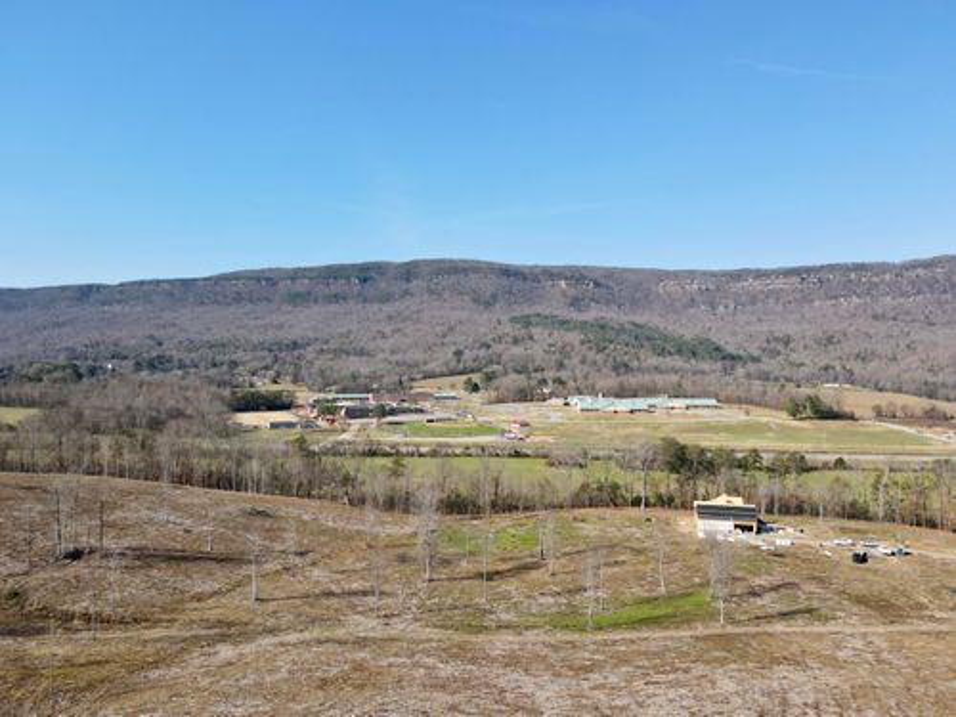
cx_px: 478
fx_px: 663
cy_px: 358
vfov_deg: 56.8
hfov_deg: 71.6
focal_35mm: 24
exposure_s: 1/500
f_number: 2.8
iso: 100
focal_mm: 4.5
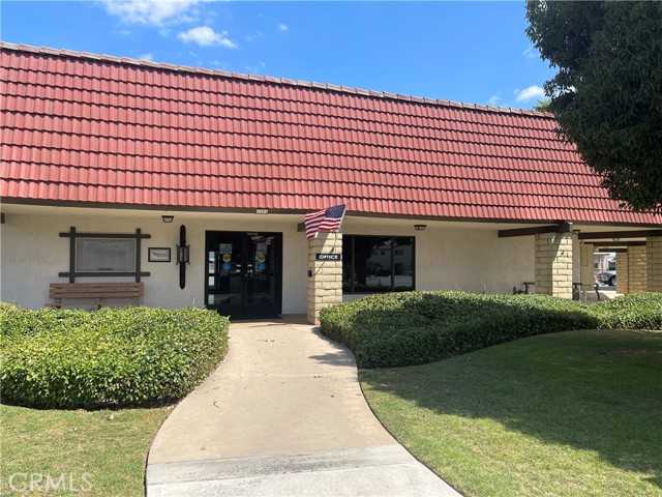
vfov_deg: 54.9
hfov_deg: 69.4
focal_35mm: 25
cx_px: 331
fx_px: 478
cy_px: 248
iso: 32
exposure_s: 1/2786
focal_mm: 5.1
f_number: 1.6
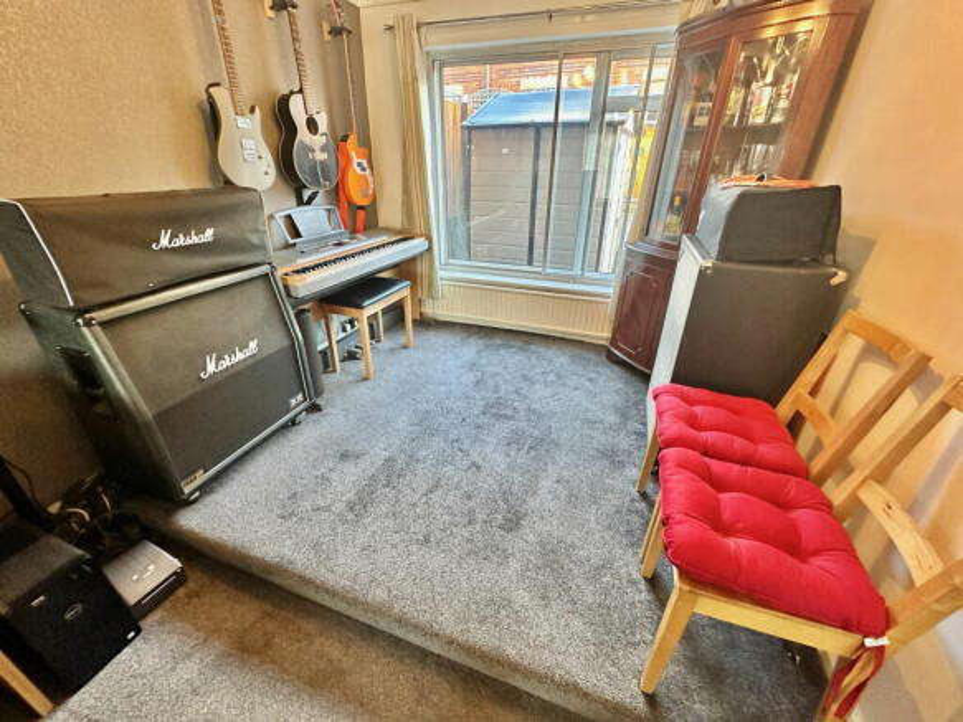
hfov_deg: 102.1
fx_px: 389
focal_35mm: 14
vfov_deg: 85.7
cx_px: 482
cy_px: 361
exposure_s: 1/50
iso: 160
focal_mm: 2.22
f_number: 2.2
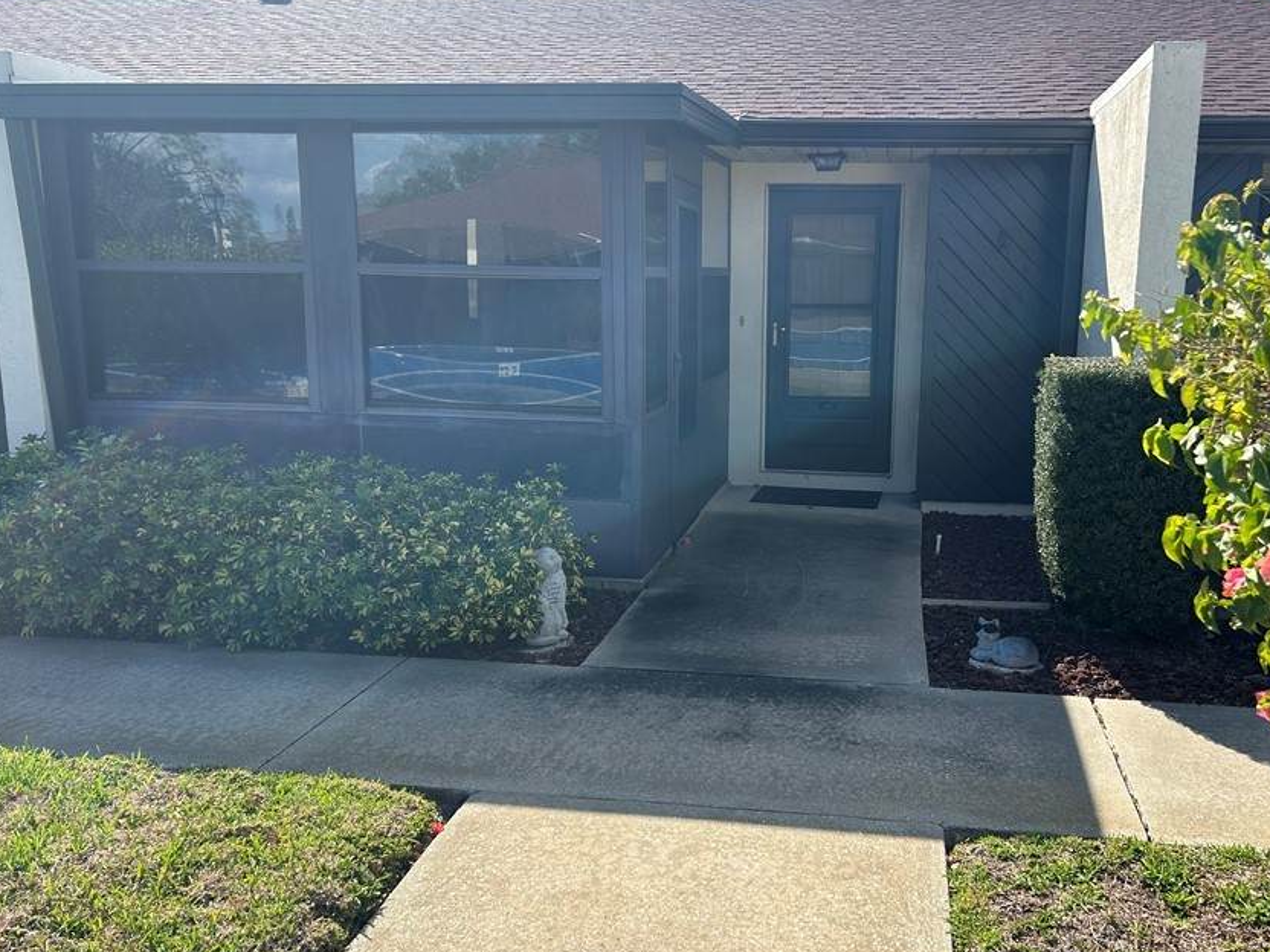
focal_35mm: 32
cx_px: 748
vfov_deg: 44.1
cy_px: 523
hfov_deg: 56.5
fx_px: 1174
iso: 50
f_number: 1.5
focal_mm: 5.7
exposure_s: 1/2404
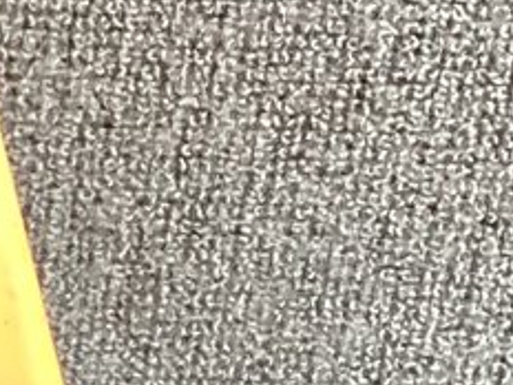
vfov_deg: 7.2
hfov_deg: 9.2
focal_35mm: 202
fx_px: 2994
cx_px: -534
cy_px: 574
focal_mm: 3.3
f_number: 2.4
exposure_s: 1/50
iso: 250
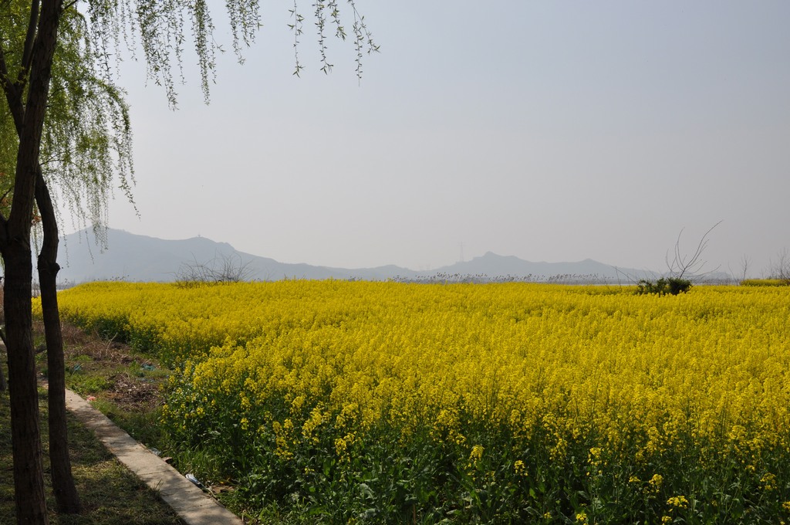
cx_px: 395
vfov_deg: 36.8
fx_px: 789
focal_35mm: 36
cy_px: 262
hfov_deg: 53.2
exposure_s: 1/500
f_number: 10
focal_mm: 24
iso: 200
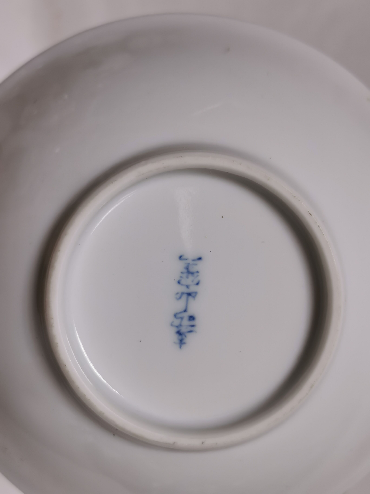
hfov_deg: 26.1
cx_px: 185
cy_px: 247
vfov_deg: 34.3
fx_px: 798
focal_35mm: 56
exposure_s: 1/100
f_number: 1.8
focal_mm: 5.58
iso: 80
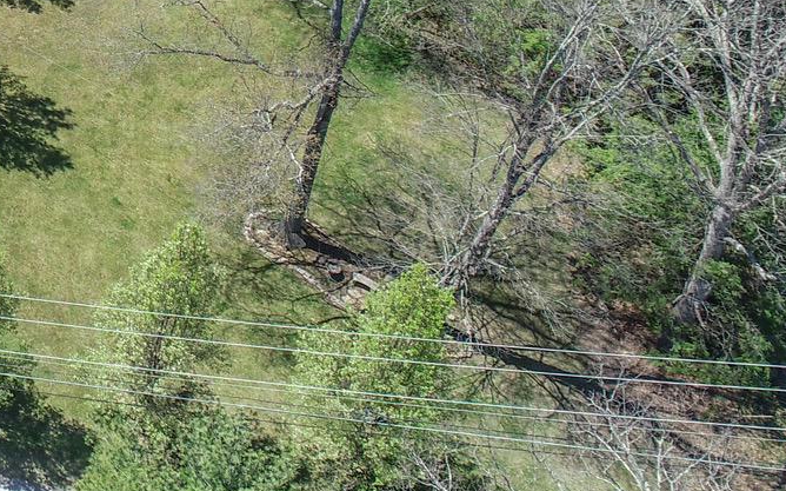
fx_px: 1606
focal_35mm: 75
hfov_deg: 22.6
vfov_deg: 16.1
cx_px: -388
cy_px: -205
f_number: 5
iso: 100
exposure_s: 1/320
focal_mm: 8.8
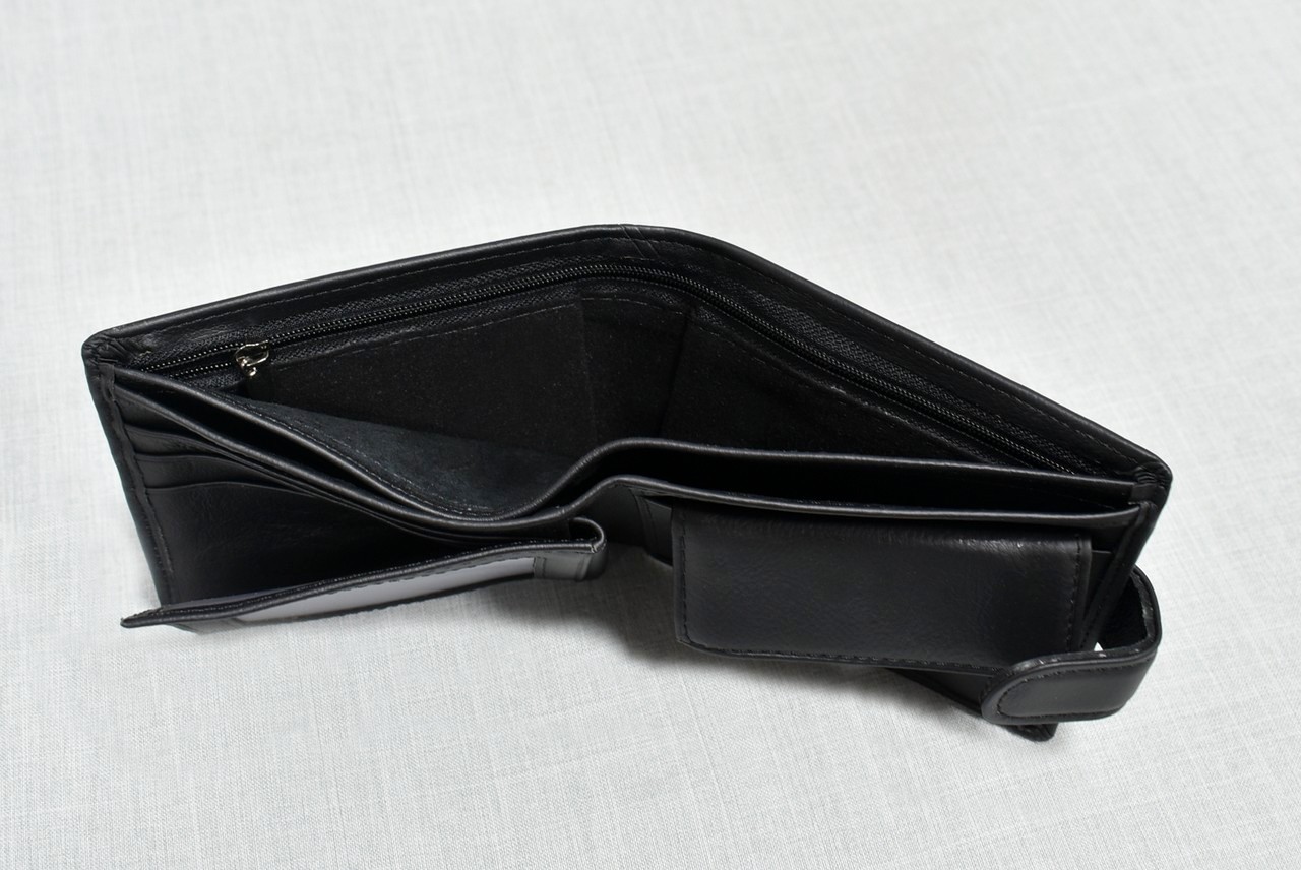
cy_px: 435
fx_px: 1194
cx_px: 650
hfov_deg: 57.2
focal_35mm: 33
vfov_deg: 40.0
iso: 100
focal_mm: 22
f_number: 5.6
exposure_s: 1/6
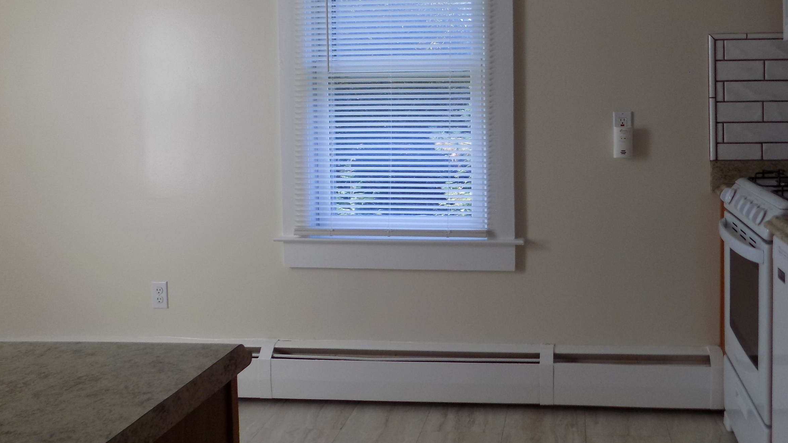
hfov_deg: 58.3
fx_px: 689
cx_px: 517
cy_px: 129
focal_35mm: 33
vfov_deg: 35.1
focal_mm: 4
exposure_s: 1/60
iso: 80
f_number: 3.1
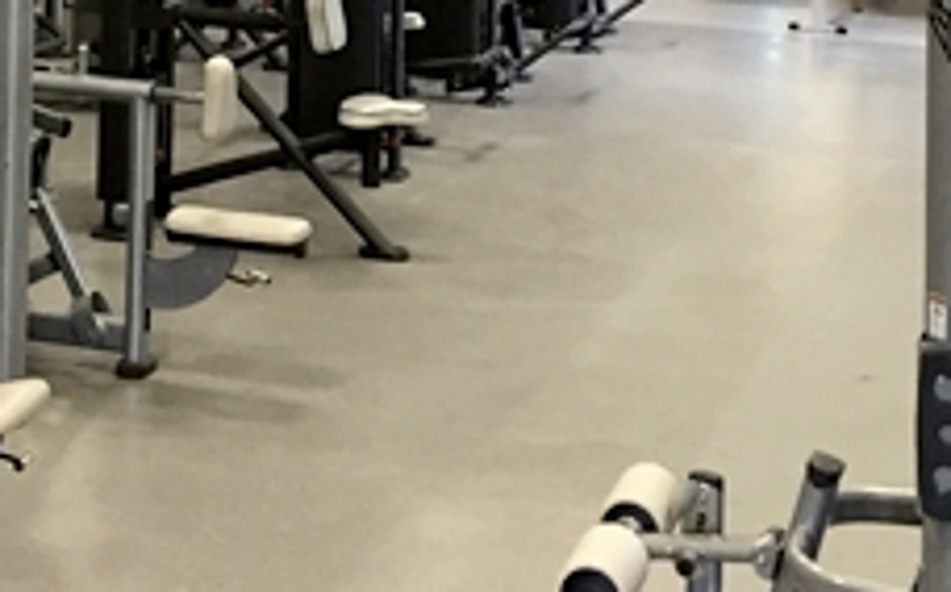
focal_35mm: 101
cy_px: -444
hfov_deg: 20.2
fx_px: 2615
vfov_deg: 12.0
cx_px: 104
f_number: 2.2
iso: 160
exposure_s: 1/33
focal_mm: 4.15
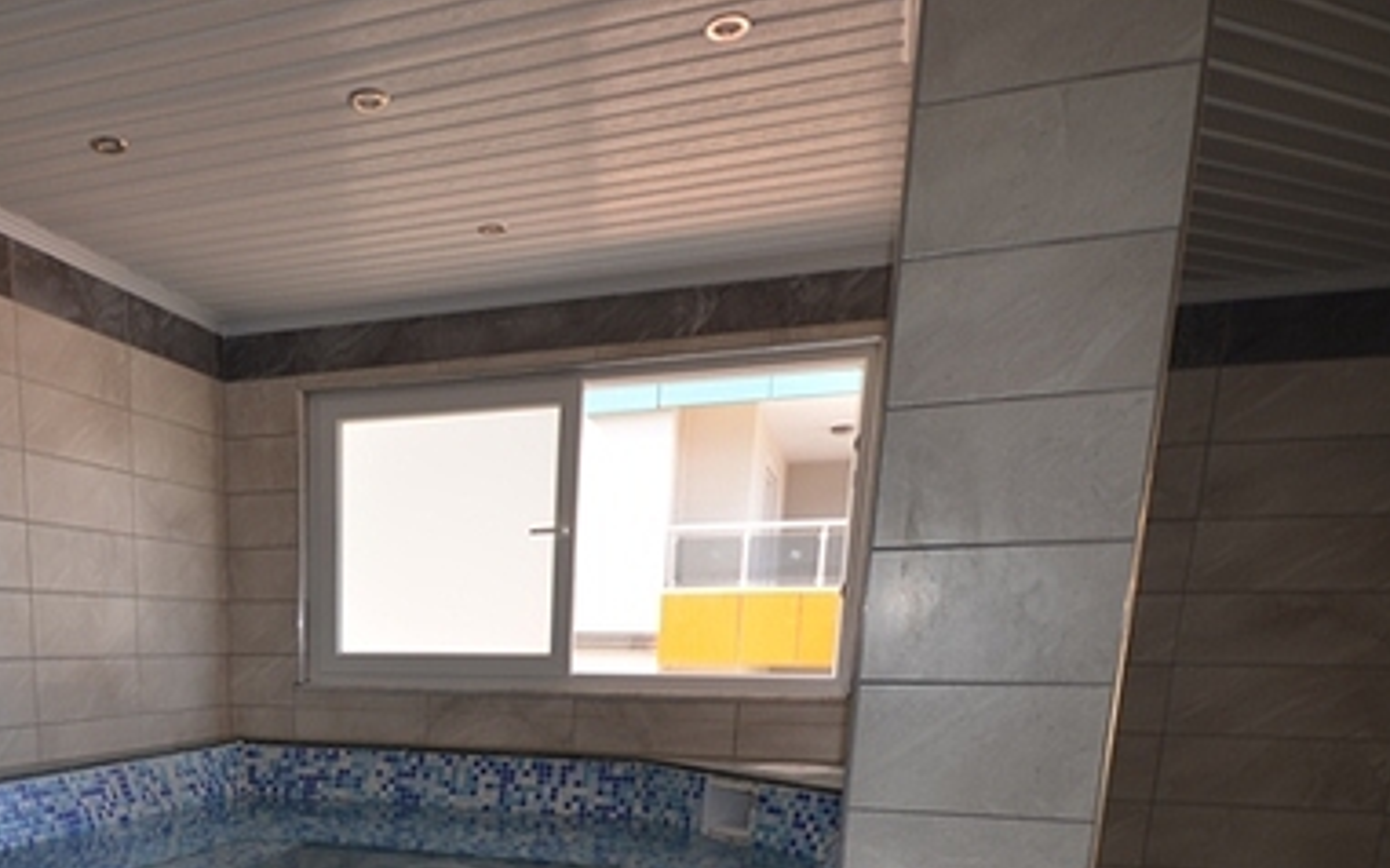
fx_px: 1098
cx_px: 359
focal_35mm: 29
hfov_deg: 61.3
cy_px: 857
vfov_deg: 38.5
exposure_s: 1/60
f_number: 4
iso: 100
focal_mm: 10
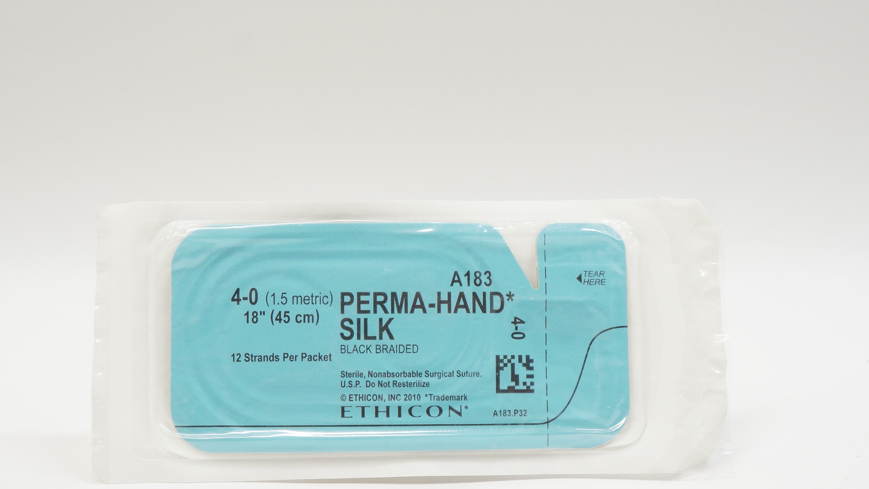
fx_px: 1375
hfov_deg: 35.1
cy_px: 324
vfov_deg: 20.1
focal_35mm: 60
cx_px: 445
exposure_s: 1/40
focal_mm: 29
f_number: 7.1
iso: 400
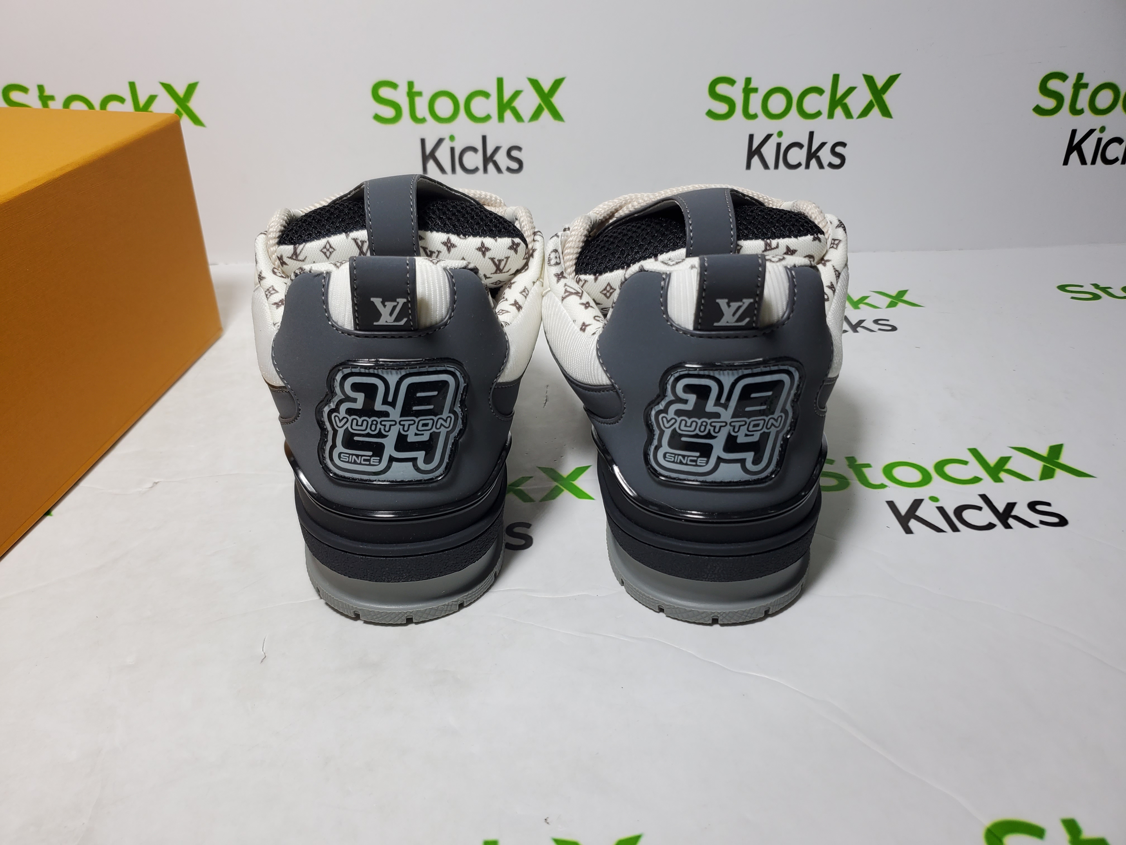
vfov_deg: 53.1
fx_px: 846
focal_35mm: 26
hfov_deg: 67.3
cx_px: 563
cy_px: 422
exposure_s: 1/458
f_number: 1.5
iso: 50
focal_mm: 4.3
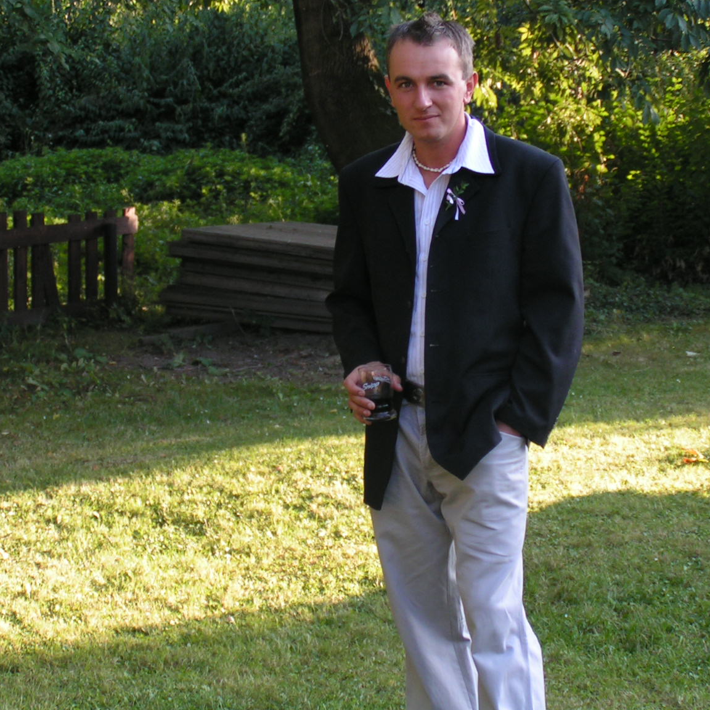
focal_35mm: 97
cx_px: 390
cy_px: 345
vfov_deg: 17.9
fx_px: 2251
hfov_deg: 17.9
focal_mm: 12.1
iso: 50
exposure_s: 1/80
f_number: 3.2
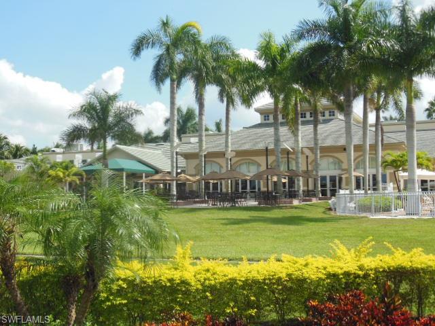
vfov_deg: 29.1
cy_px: 163
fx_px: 628
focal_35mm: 50
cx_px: 218
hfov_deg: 38.2
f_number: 4
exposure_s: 1/800
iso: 125
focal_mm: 8.9
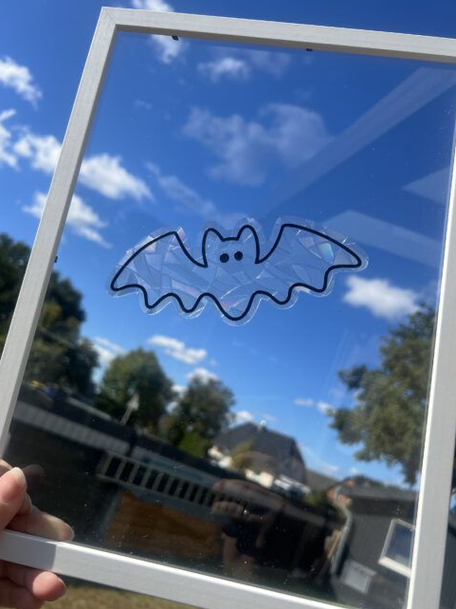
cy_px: 315
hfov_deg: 51.3
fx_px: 475
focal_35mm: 27
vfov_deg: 65.3
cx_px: 231
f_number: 1.5
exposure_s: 1/3831
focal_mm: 5.7
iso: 50
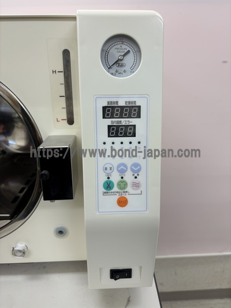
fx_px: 232
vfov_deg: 67.3
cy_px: 154
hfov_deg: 53.0
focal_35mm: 26
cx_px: 116
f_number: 1.6
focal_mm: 5.96
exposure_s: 1/120
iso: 40
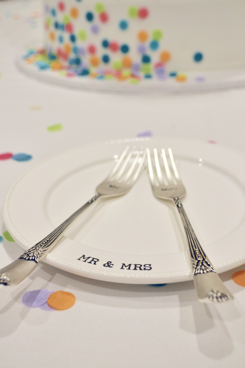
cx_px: 122
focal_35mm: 51
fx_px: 521
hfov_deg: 26.5
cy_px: 184
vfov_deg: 38.9
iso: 400
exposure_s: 1/100
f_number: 5
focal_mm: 34
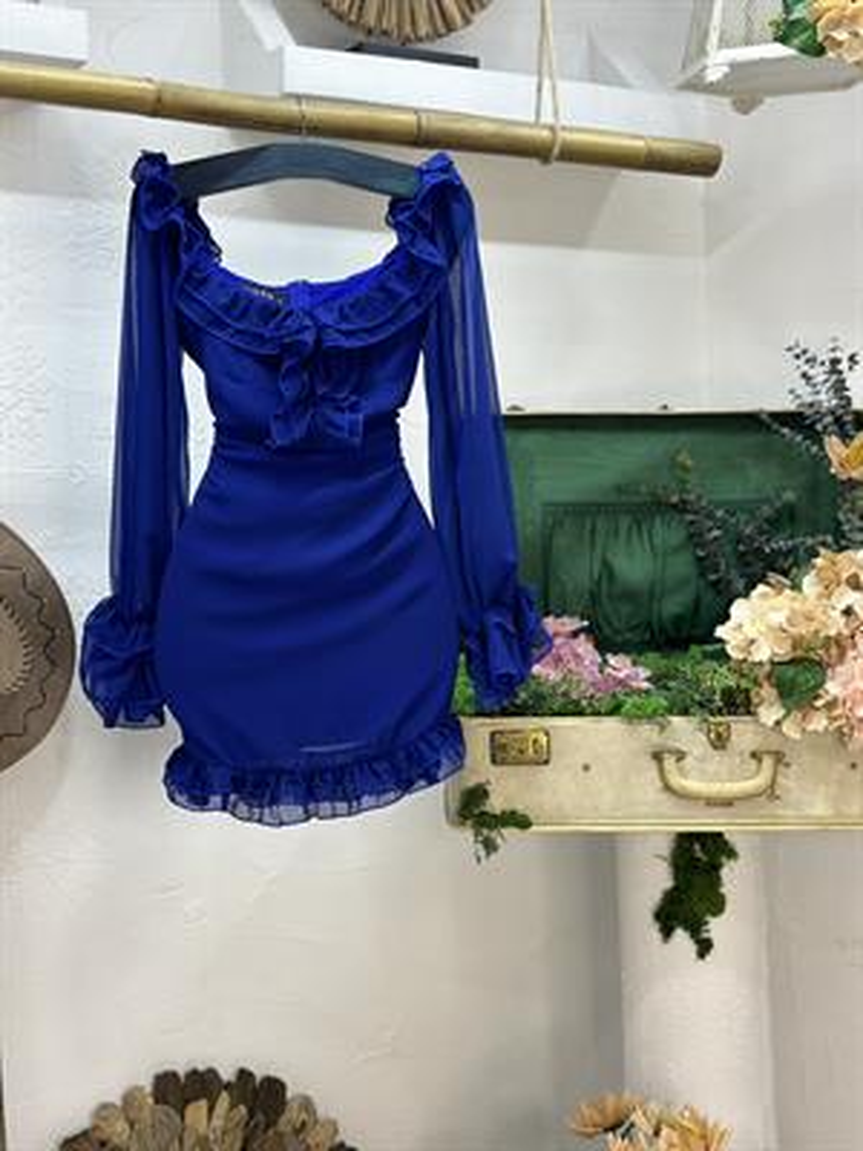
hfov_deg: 30.3
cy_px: 576
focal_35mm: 48
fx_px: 1596
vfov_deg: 39.7
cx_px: 432
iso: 125
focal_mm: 6.86
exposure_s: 1/100
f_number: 1.78
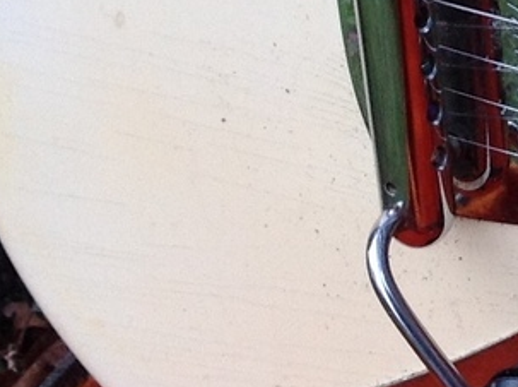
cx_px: 1079
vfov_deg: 8.0
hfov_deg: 9.9
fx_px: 2763
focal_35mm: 185
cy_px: 18
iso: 50
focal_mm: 4.28
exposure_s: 1/210
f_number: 2.4
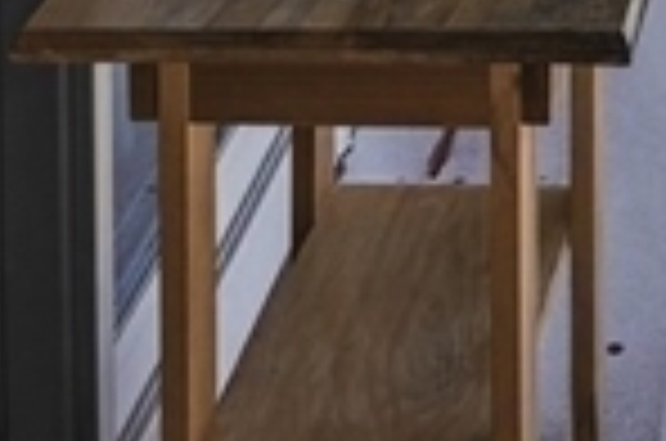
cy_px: -1030
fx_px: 2113
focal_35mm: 114
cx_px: 896
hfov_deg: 16.8
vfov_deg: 8.9
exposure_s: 1/4000
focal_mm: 11
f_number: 7.1
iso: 400
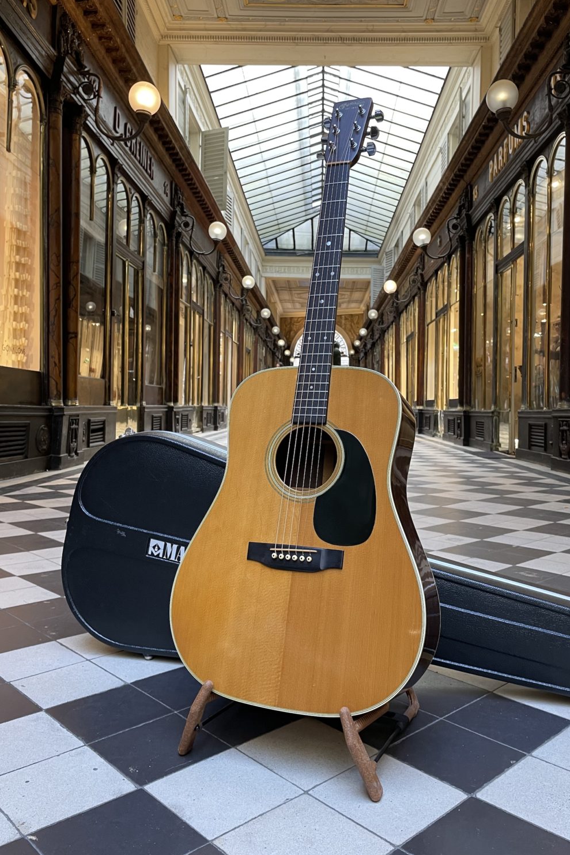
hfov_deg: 46.3
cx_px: 313
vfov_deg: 65.5
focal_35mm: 28
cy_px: 413
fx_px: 665
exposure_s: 1/50
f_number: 1.6
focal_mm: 4.2
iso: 100
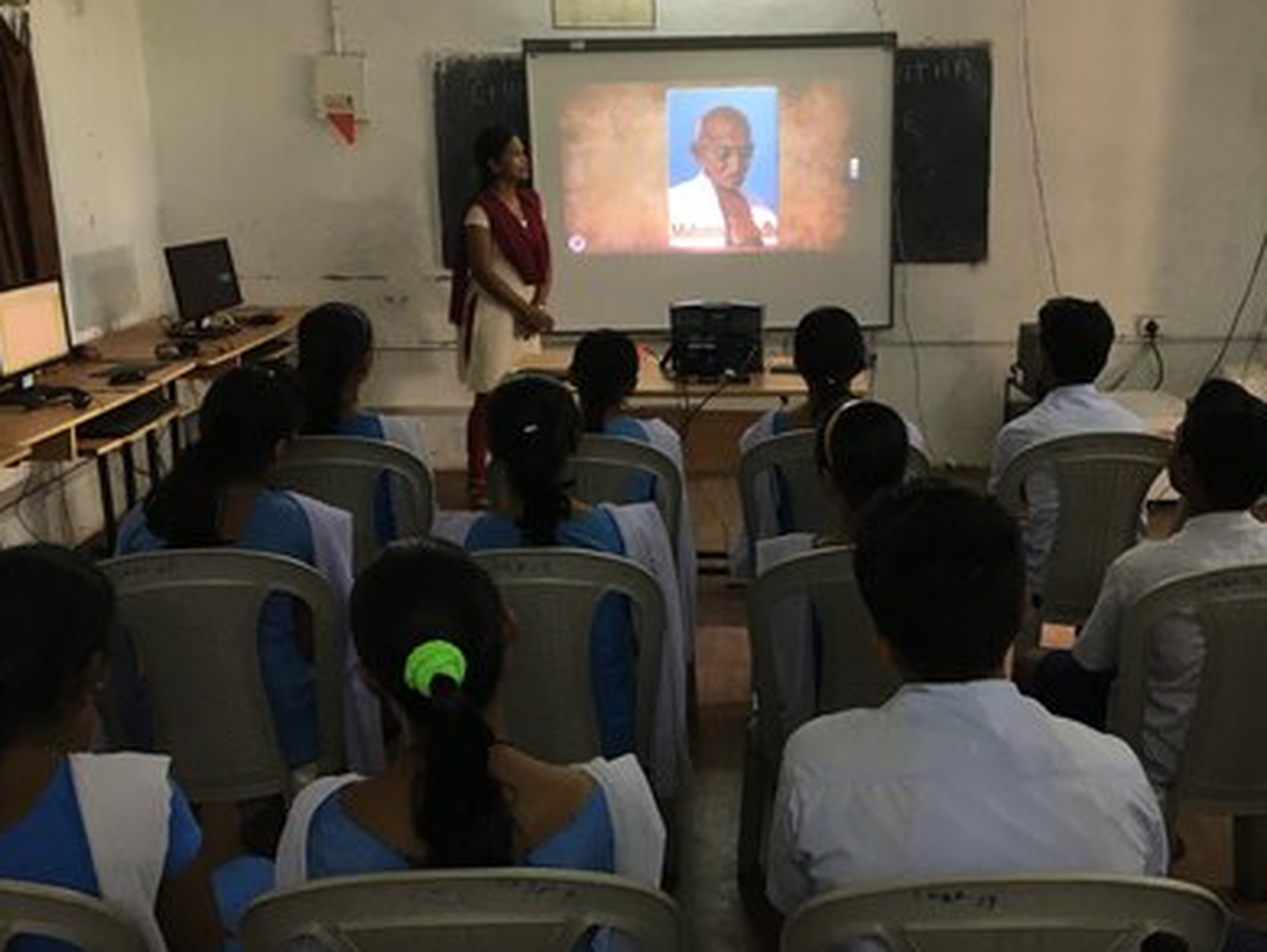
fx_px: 1245
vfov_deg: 41.8
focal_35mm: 34
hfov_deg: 53.7
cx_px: 736
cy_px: 434
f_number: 2.2
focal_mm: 4.15
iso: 80
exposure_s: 1/33
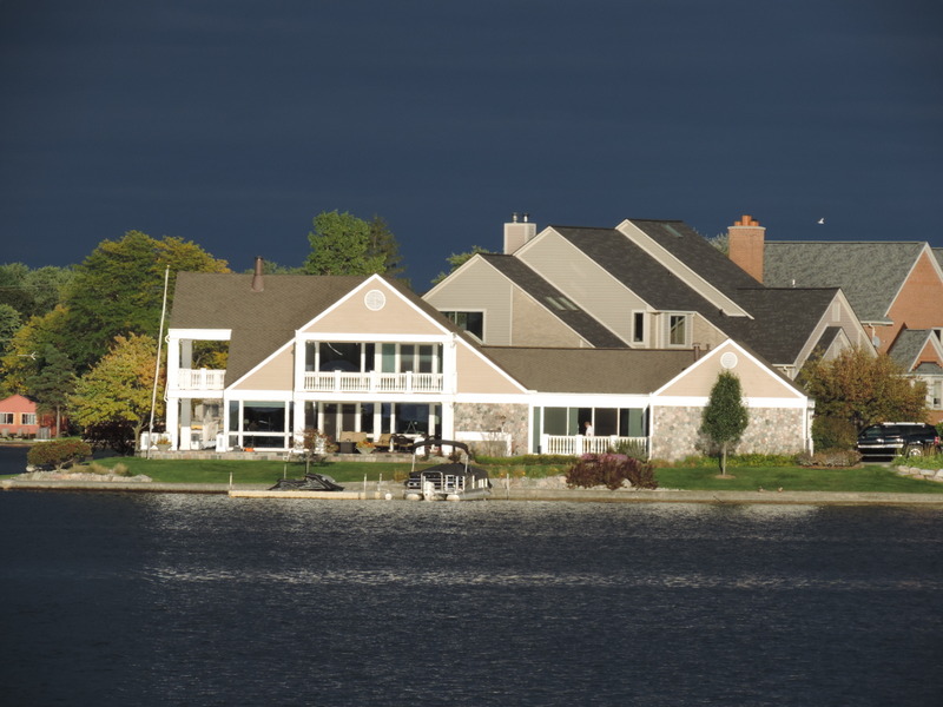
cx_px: 472
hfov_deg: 5.7
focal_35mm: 350
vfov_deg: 4.2
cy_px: 354
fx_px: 9535
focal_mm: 62.4
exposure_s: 1/500
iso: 80
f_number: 4.8
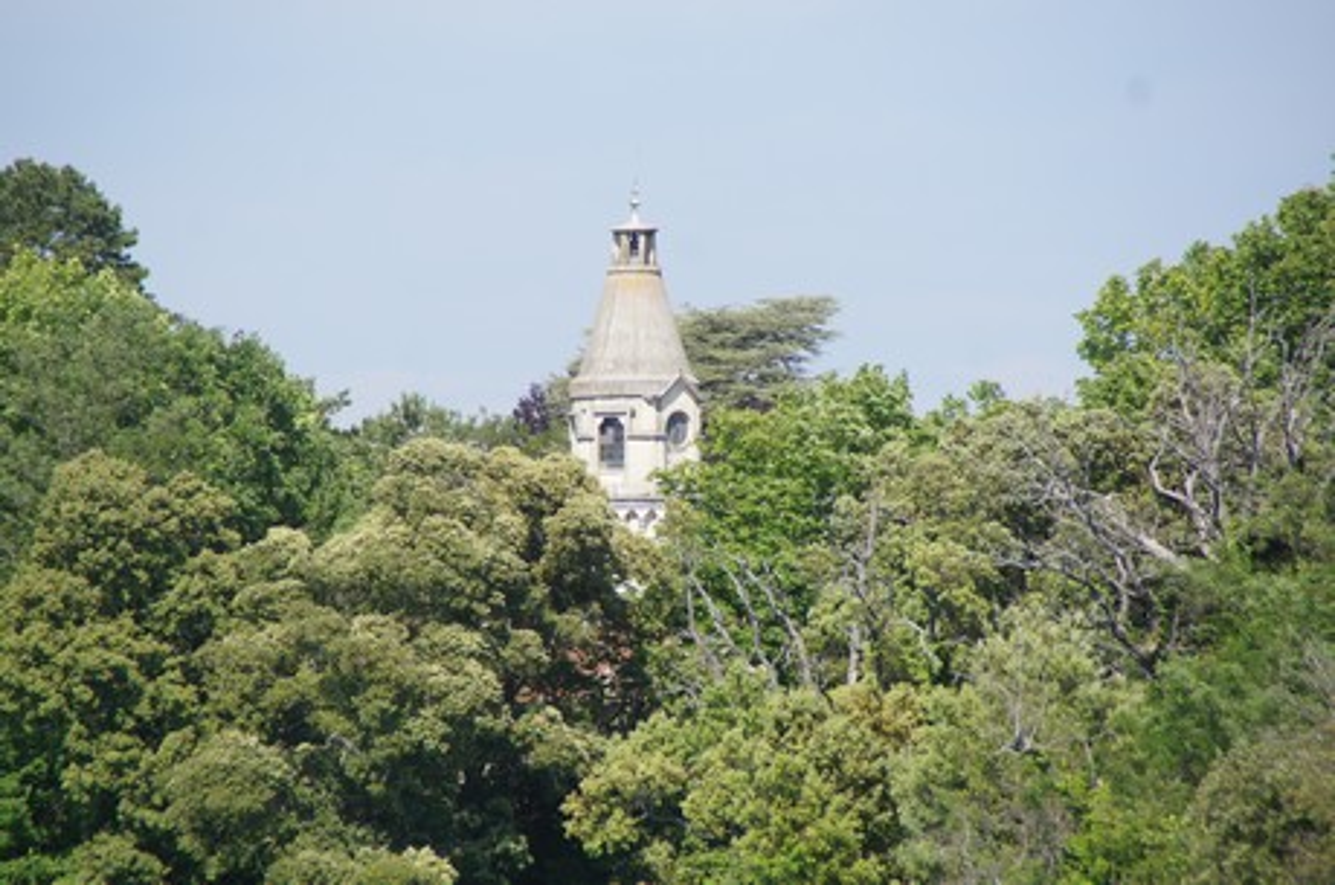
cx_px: 668
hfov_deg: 6.9
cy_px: 442
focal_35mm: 300
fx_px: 11106
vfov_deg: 4.6
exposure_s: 1/320
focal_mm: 200
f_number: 6.3
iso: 100
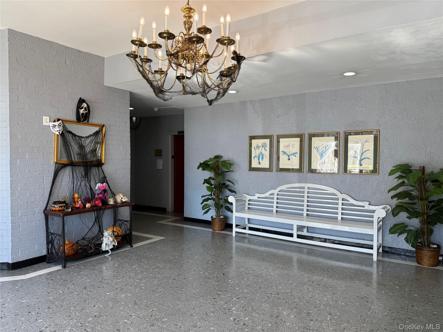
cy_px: 166
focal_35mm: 24
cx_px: 222
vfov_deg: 56.8
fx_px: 307
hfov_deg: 71.6
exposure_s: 1/120
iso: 64
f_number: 1.78
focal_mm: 6.76
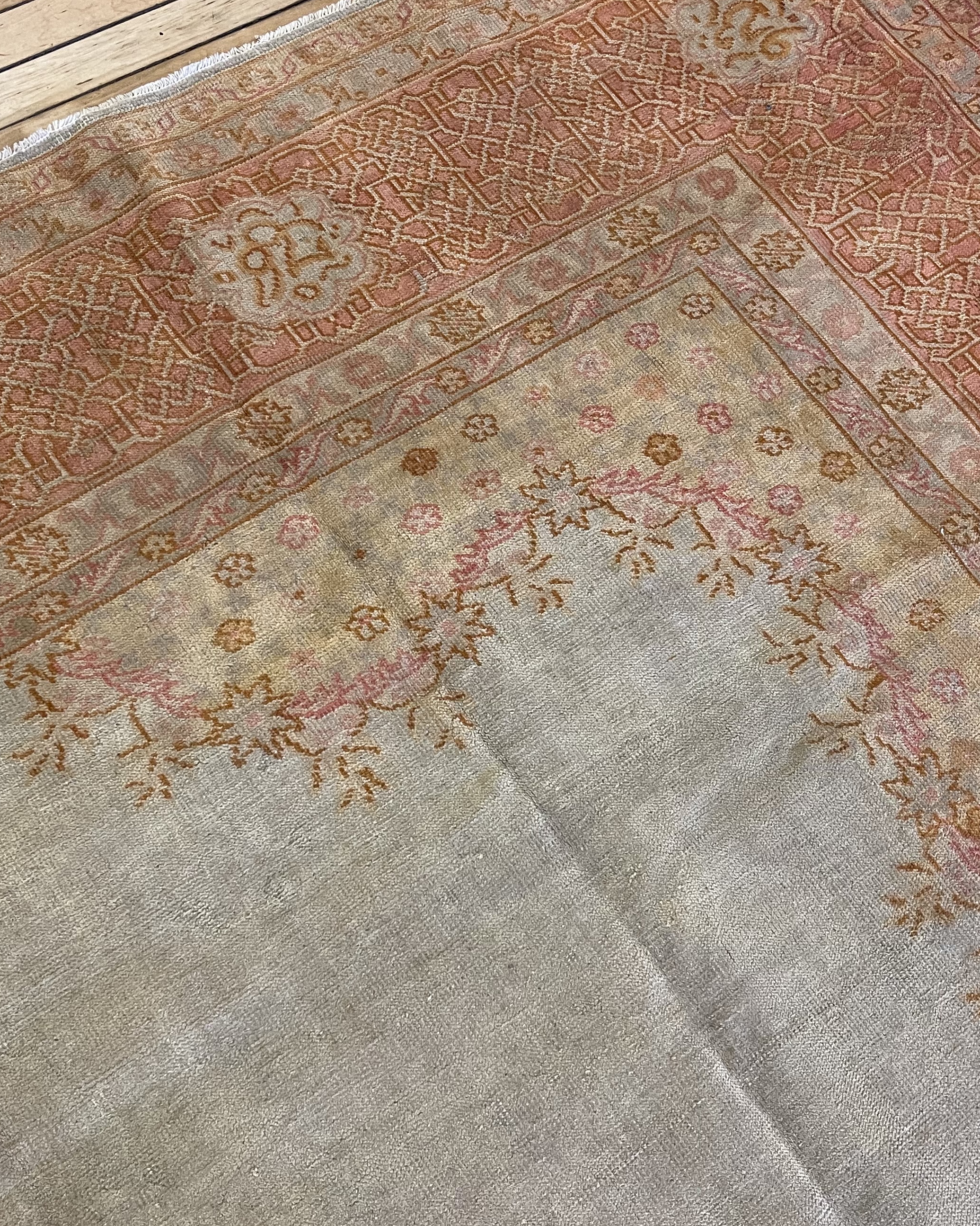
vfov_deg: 47.8
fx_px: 1378
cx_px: 440
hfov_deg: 39.1
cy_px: 691
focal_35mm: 38
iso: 160
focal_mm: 5.1
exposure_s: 1/60
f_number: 1.6
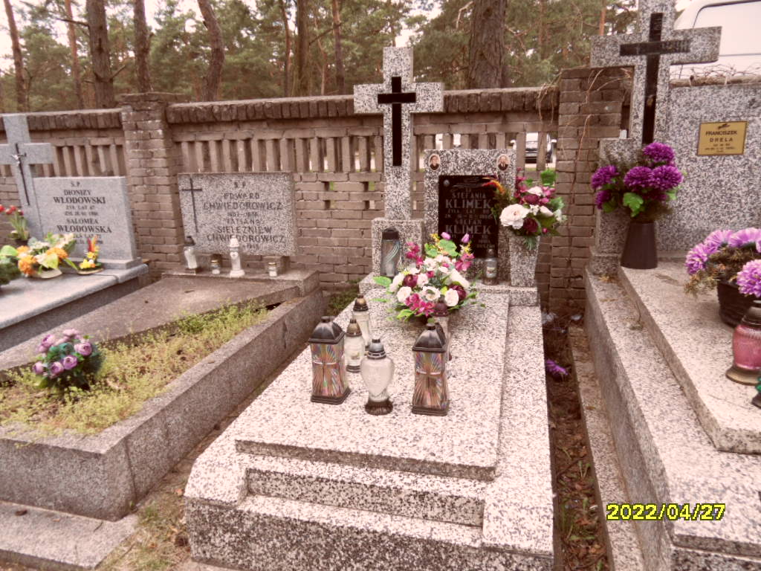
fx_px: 528
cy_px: 286
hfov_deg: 71.6
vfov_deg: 56.8
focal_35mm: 24
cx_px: 380
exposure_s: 1/125
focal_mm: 3.9
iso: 80
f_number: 3.2
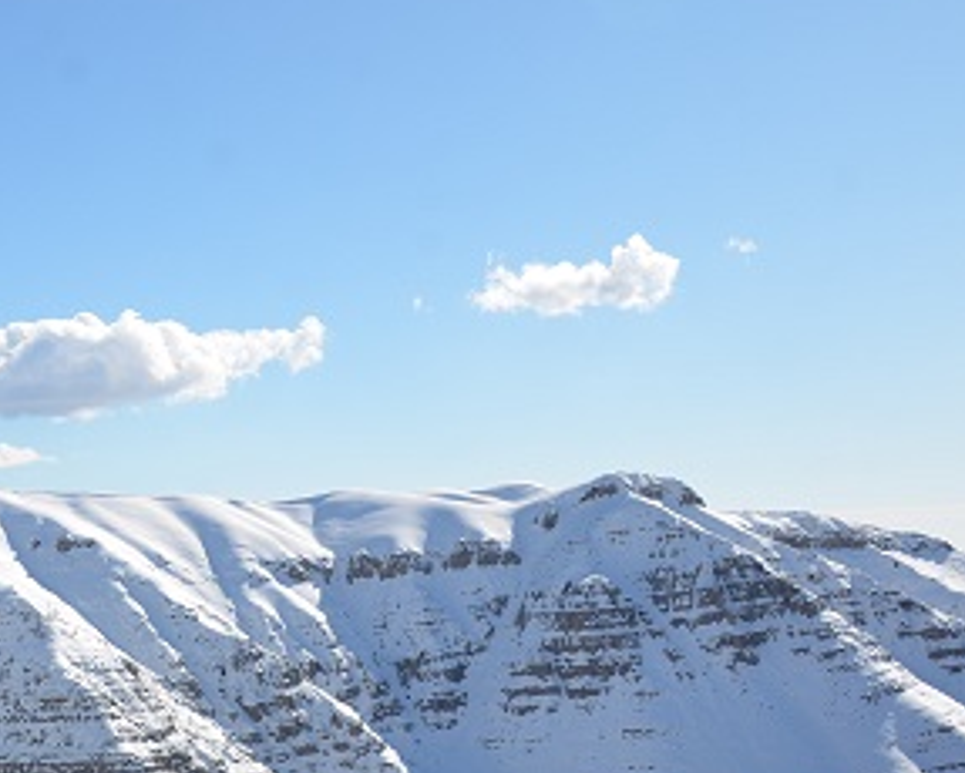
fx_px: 2515
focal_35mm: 88
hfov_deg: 21.2
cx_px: 81
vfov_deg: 17.3
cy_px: 617
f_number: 9
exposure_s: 1/320
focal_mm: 30
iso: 100
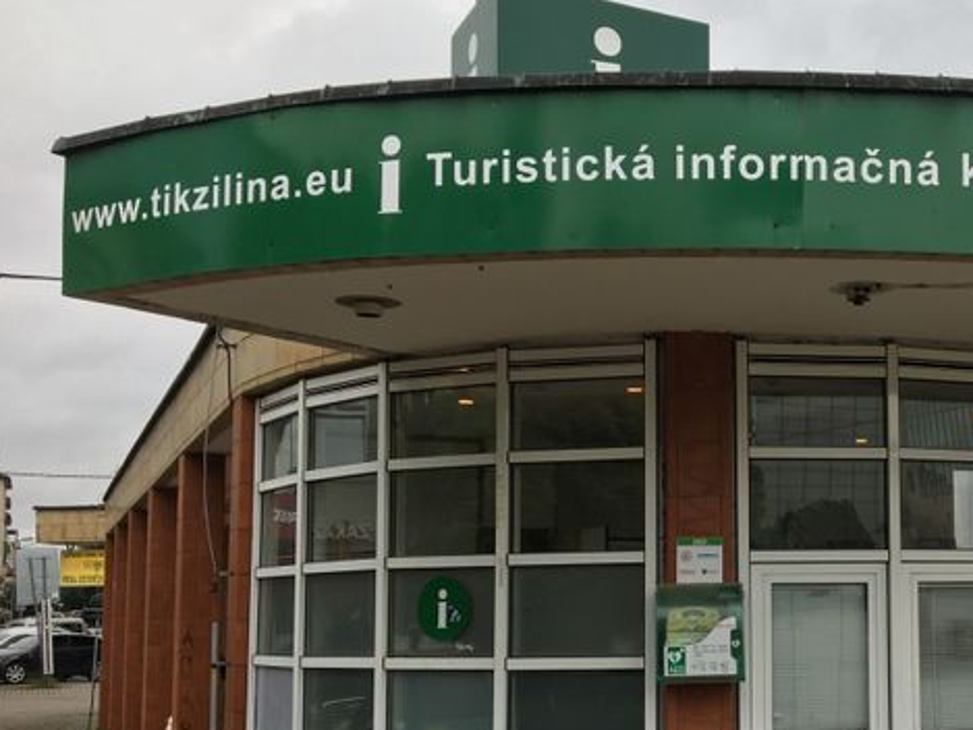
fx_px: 1321
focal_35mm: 47
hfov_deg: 38.8
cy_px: 489
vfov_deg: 30.7
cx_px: 782
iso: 25
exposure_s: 1/262
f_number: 2.2
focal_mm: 4.15
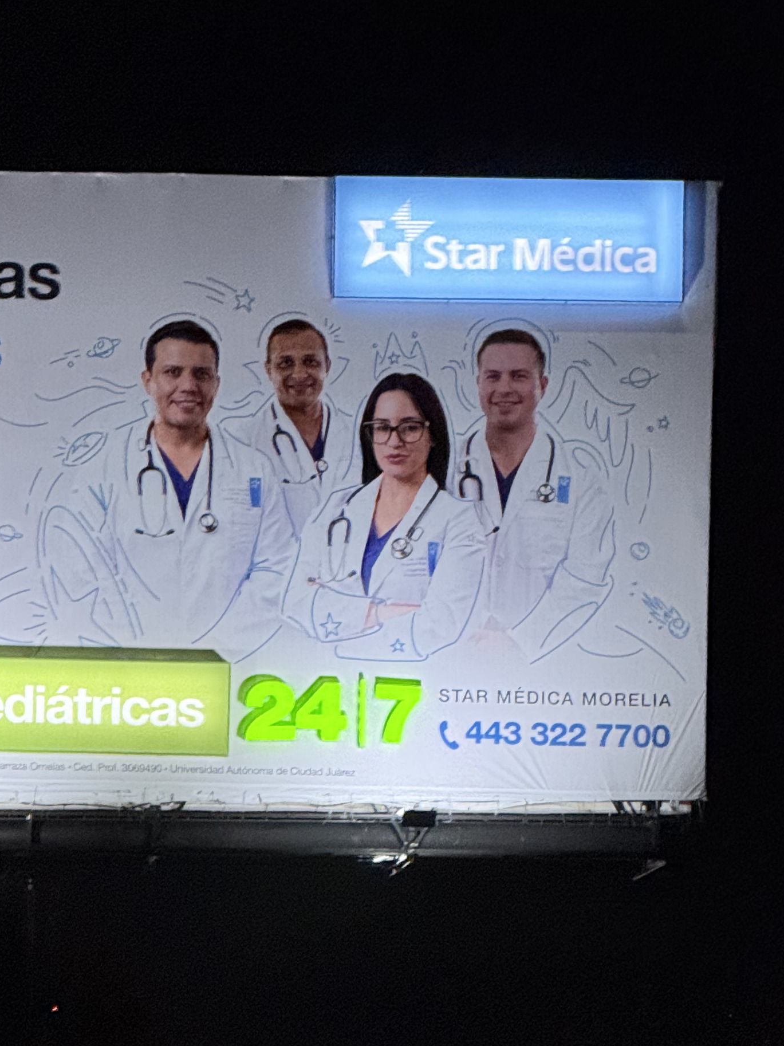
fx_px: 8004
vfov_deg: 7.5
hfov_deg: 5.6
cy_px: 856
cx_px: 366
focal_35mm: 265
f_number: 2.8
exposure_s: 1/60
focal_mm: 15.66
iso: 500
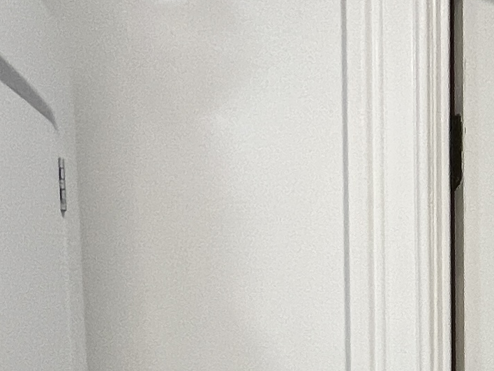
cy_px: 460
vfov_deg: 18.7
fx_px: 1056
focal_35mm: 74
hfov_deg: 23.3
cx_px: 646
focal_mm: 1.57
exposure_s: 1/120
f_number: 1.8
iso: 125
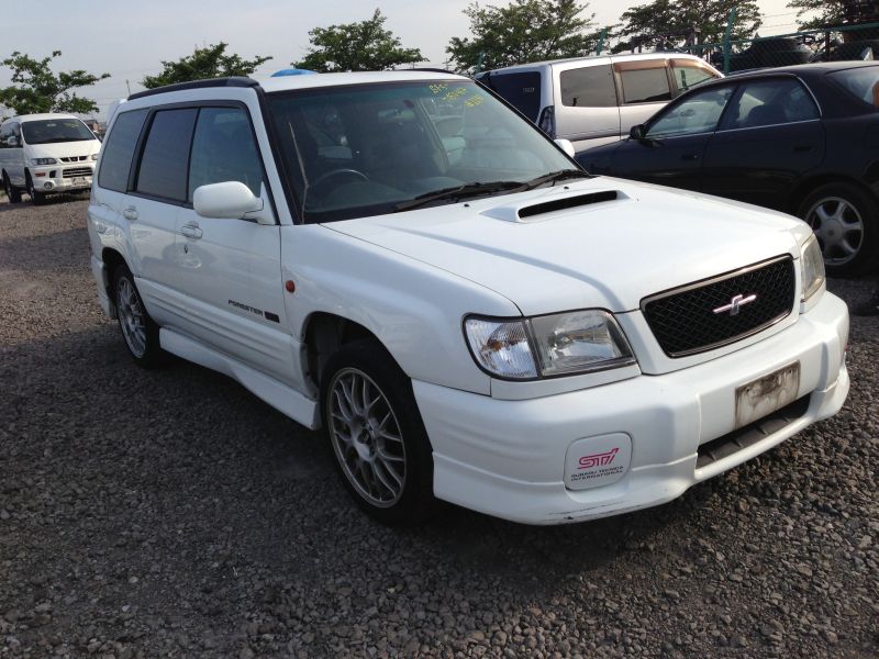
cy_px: 330
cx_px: 440
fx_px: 838
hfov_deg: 55.4
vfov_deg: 42.9
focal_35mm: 33
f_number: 2.4
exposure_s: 1/1153
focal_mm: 4.13
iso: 50
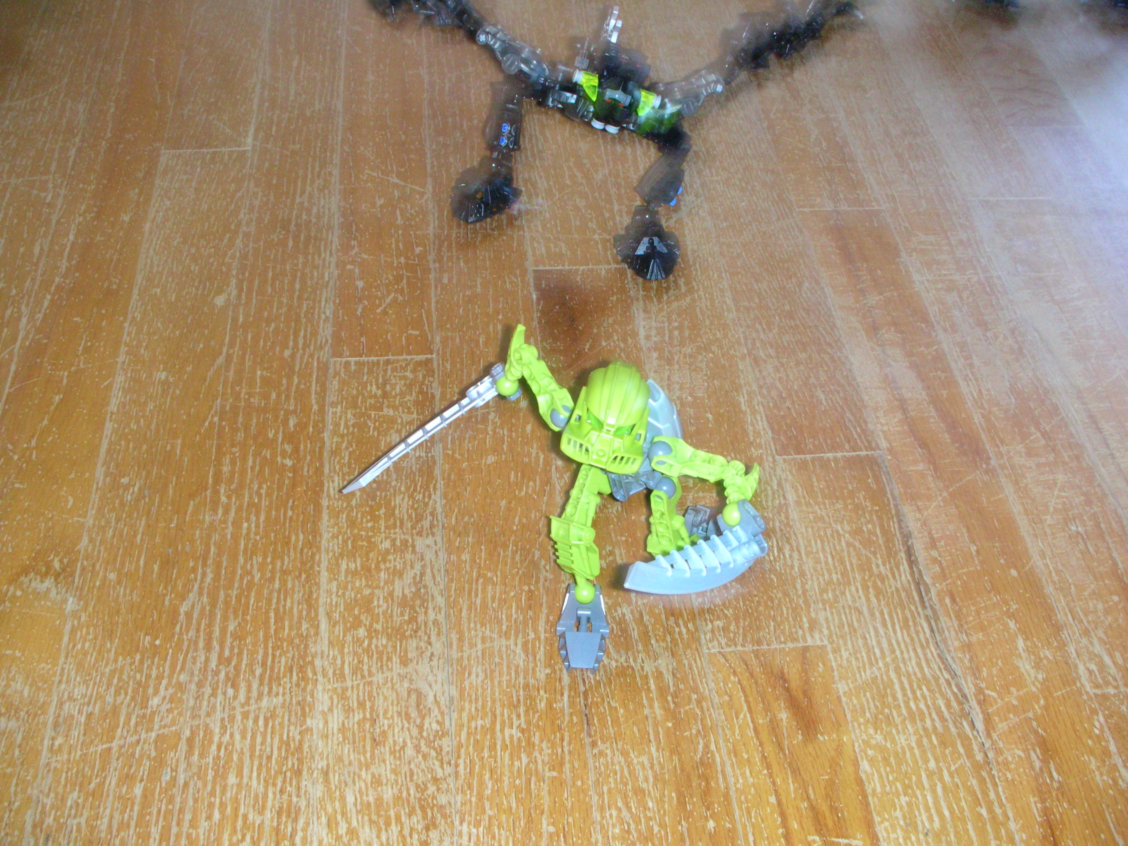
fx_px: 1499
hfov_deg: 41.2
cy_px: 423
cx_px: 564
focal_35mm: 46
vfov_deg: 31.5
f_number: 3.5
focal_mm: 7.7
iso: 200
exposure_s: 2
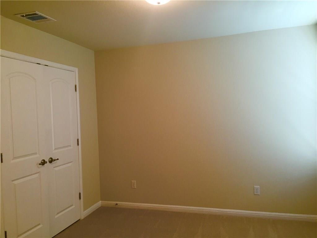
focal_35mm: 29
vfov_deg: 48.2
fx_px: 266
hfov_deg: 61.7
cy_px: 119
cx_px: 158
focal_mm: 4.15
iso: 50
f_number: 2.2
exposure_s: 1/30
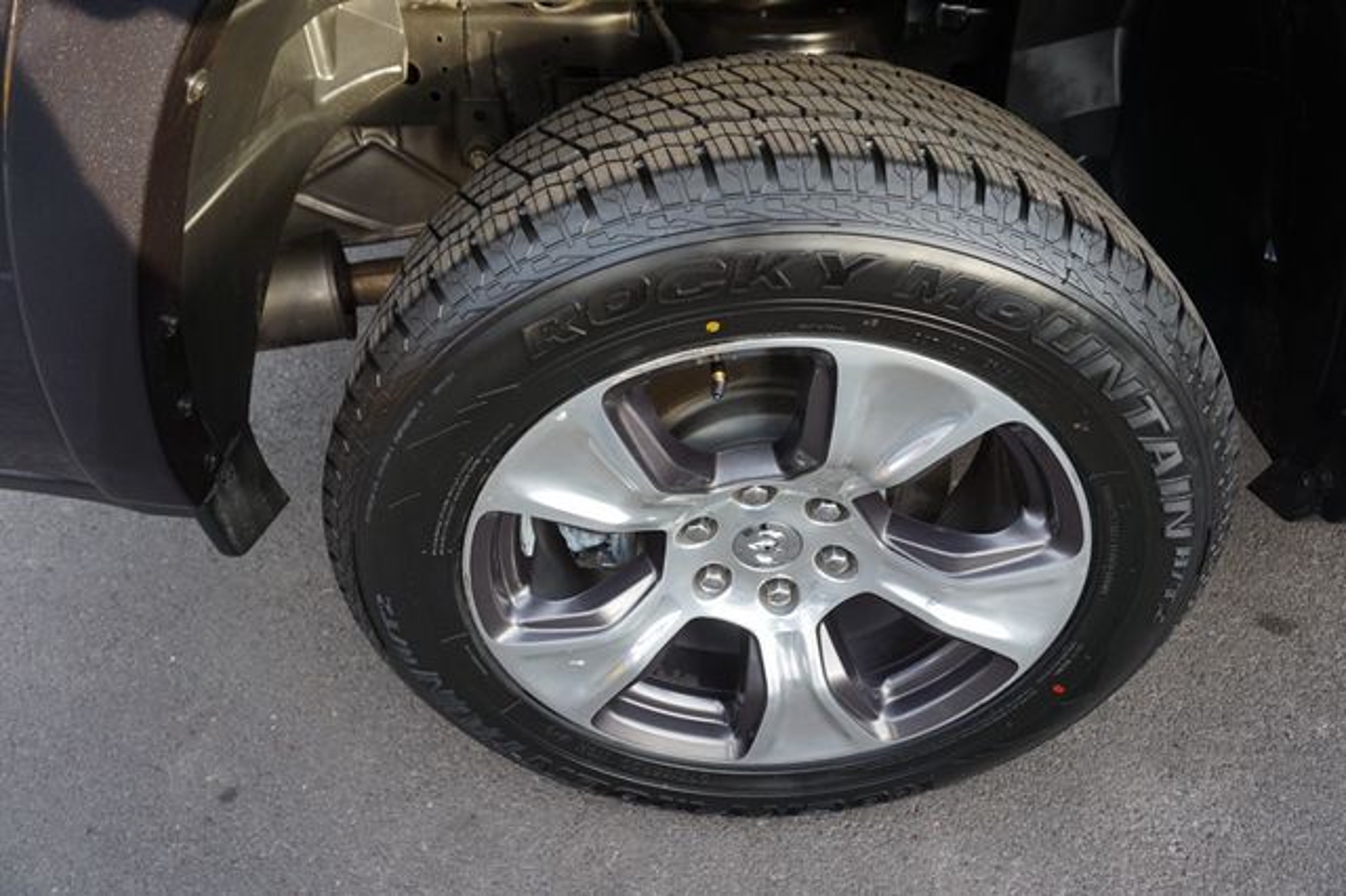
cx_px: 673
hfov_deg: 73.8
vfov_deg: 53.1
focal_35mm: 24
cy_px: 448
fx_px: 897
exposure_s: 1/60
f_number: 4
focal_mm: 16
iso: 100
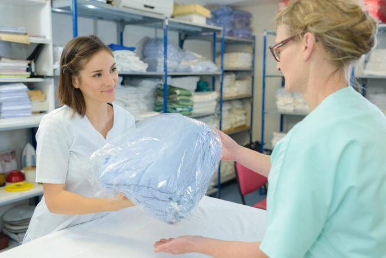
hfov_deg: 54.4
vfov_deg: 37.9
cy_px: 129
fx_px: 375
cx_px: 193
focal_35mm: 35
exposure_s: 1/80
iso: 160
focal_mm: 35
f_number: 3.2
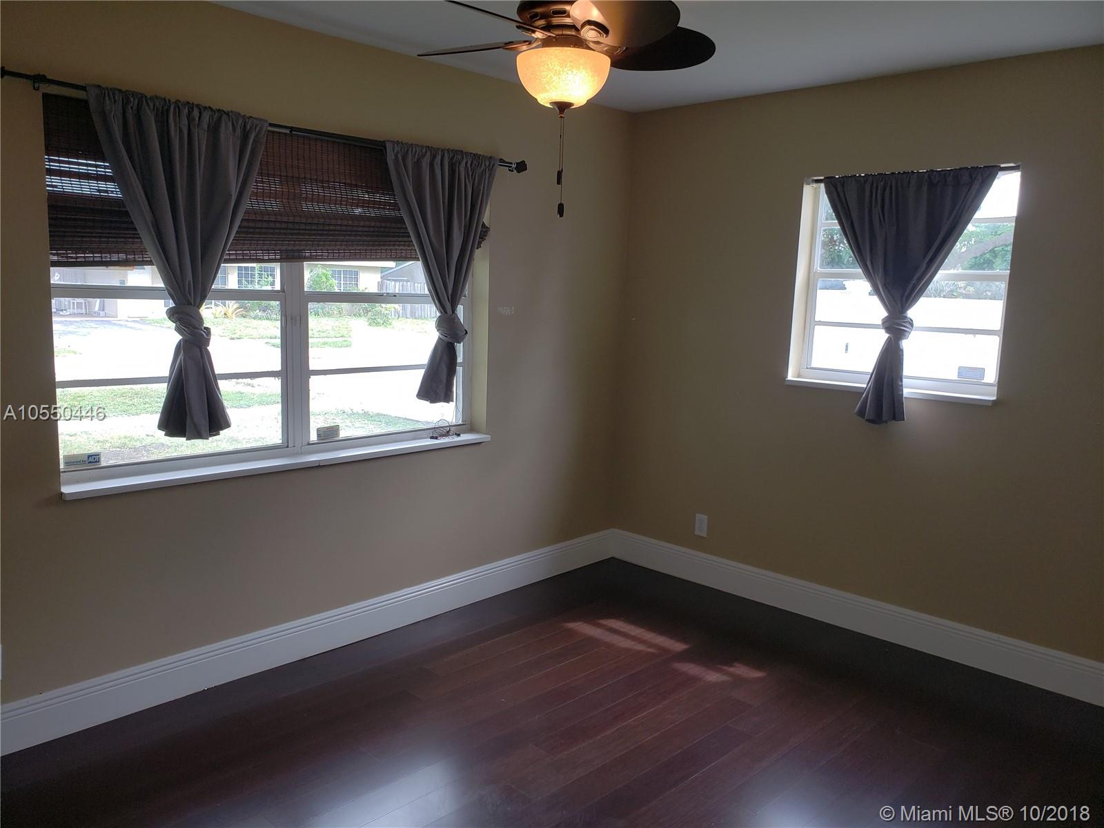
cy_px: 414
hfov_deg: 67.3
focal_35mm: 26
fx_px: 829
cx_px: 552
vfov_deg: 53.1
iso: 64
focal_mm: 4.3
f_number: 2.4
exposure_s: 1/120
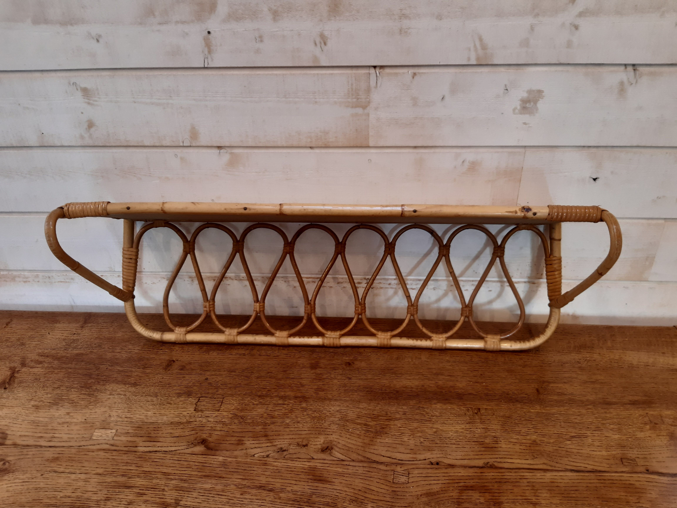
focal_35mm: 26
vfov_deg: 53.1
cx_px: 338
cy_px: 254
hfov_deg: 67.3
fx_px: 508
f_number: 1.7
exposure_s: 1/50
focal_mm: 3.92
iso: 125
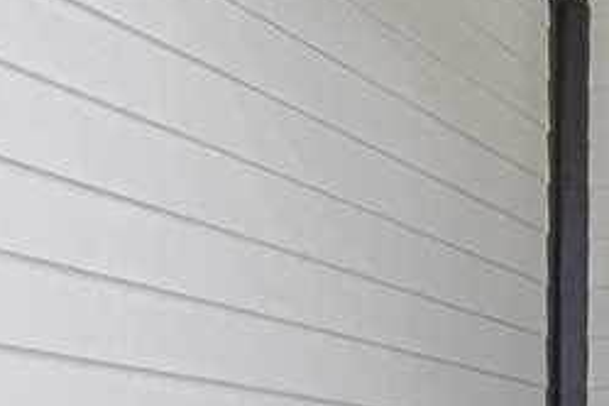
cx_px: 1242
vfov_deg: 16.0
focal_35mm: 77
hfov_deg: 17.7
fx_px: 1302
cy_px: 635
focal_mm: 10
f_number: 10
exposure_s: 1/160
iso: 125
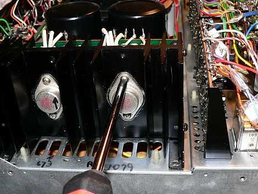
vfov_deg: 29.7
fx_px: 365
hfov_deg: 38.9
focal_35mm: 49
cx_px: 119
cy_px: 101
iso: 100
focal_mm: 6
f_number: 2.8
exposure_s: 1/50
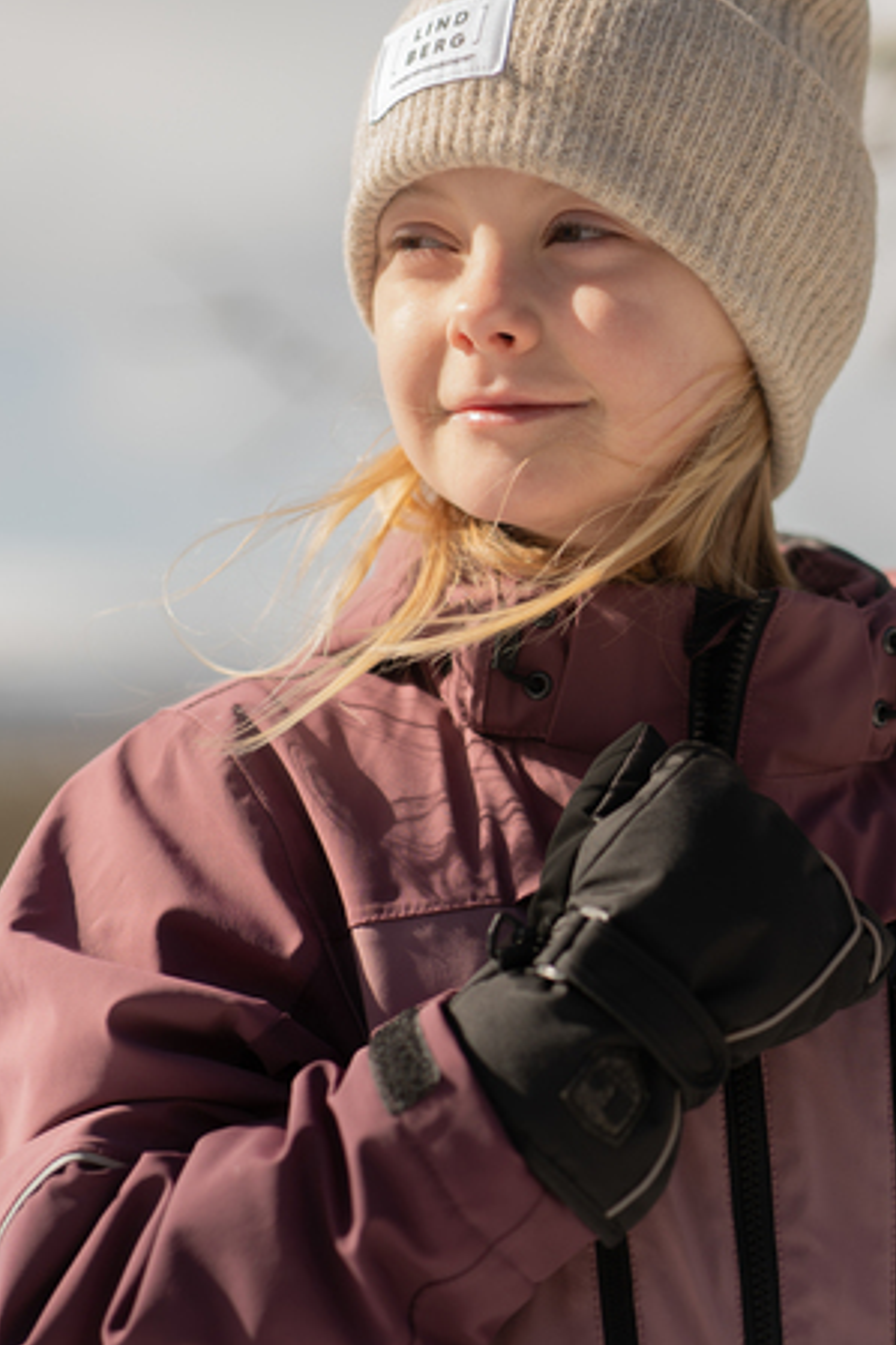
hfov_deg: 11.1
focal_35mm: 123
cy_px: 752
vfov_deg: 16.7
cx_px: 646
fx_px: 4595
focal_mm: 85
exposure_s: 1/2000
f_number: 2.5
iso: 80
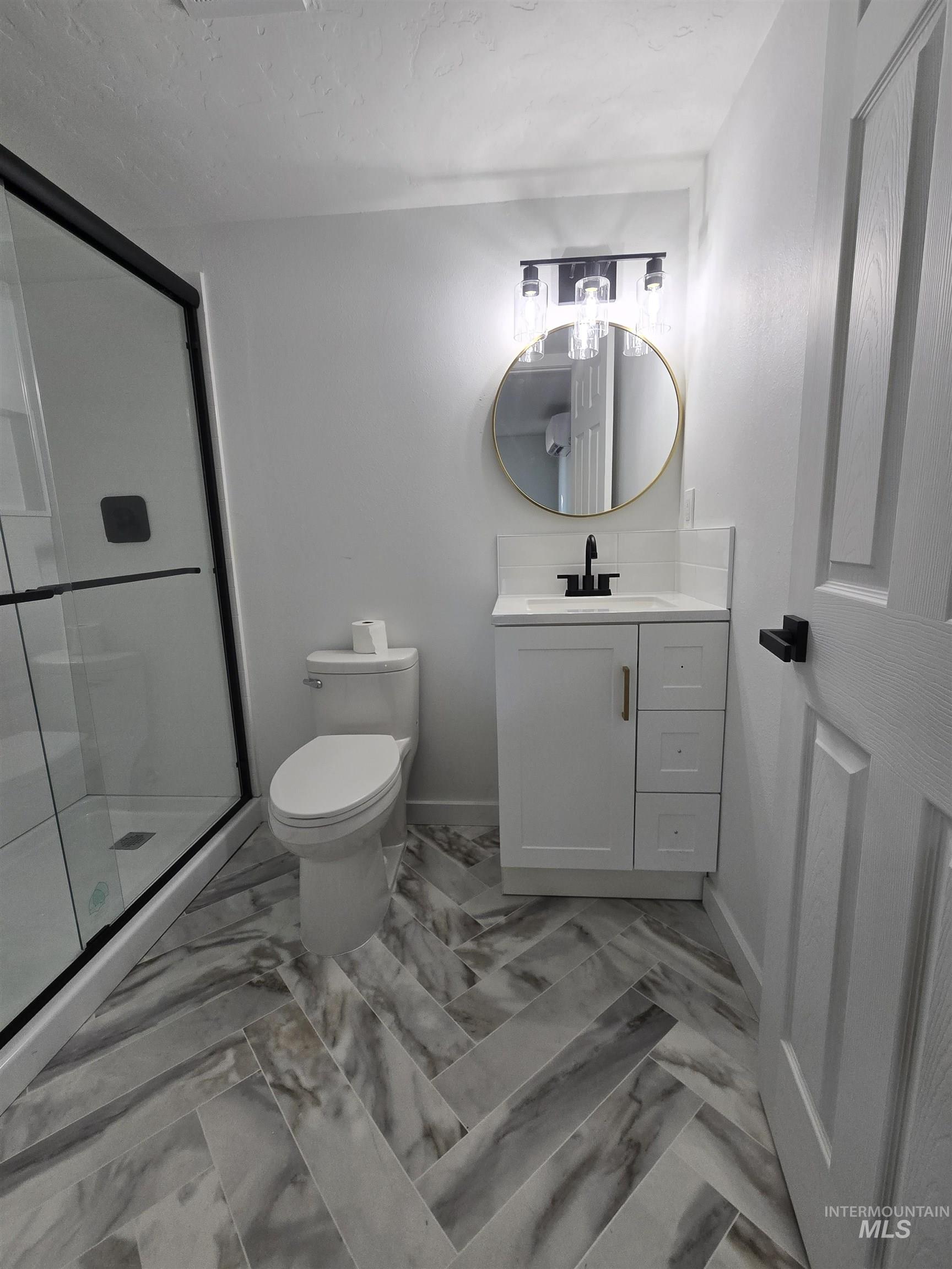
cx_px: 476
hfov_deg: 89.9
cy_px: 634
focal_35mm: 13
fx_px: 477
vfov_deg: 106.2
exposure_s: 1/120
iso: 80
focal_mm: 2.2
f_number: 2.2
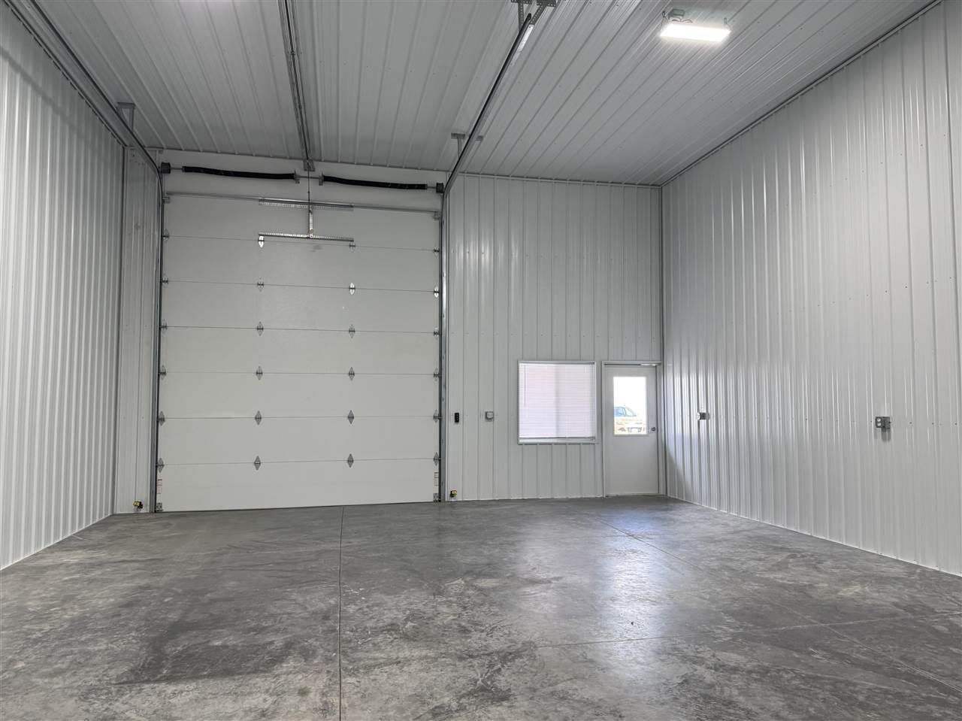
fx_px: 667
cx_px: 481
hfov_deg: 71.6
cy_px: 360
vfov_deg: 56.8
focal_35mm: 24
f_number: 1.78
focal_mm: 6.76
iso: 80
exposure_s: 1/162
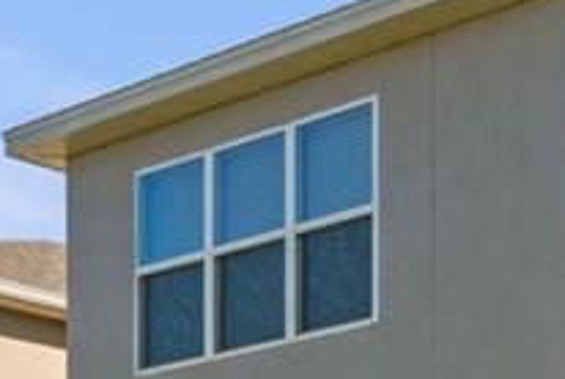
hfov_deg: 15.2
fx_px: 1949
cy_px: 840
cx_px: 853
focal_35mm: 124
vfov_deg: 10.0
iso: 160
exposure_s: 1/250
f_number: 9
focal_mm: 16
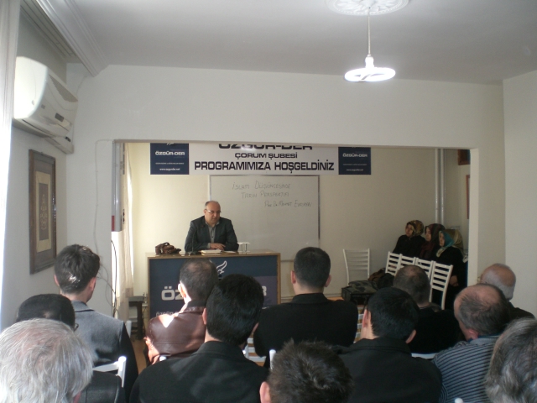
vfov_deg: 37.7
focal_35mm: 38
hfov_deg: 49.0
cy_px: 202
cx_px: 268
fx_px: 589
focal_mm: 6.3
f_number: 3.1
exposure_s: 1/80
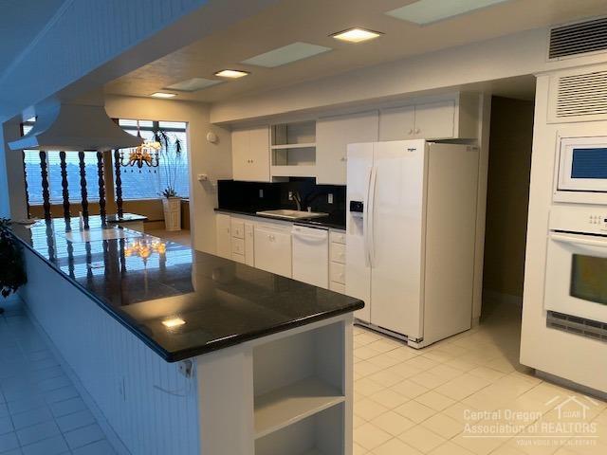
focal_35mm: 26
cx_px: 304
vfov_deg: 53.1
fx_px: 456
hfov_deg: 67.3
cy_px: 228
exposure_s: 1/60
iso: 400
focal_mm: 4.25
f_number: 1.8
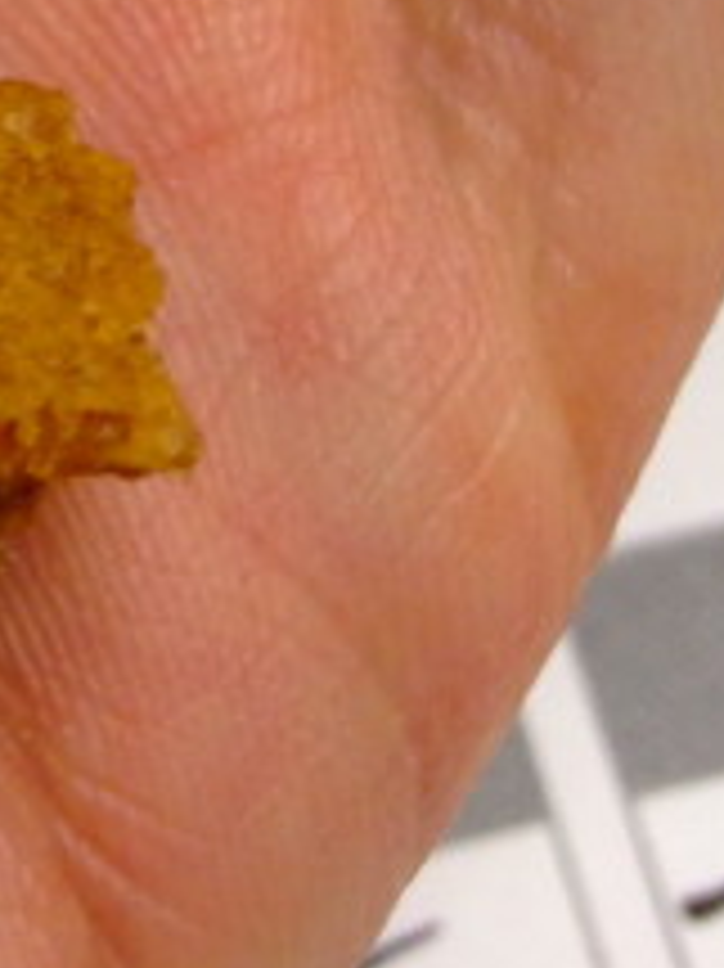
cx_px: -657
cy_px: -792
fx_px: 4383
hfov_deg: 9.0
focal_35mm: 157
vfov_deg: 11.6
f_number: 2.4
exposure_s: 1/30
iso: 50
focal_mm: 4.12
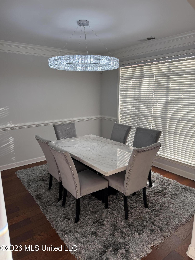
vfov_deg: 71.6
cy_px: 130
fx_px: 180
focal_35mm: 24
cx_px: 98
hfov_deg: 56.8
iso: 80
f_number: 1.78
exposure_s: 1/310
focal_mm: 6.76
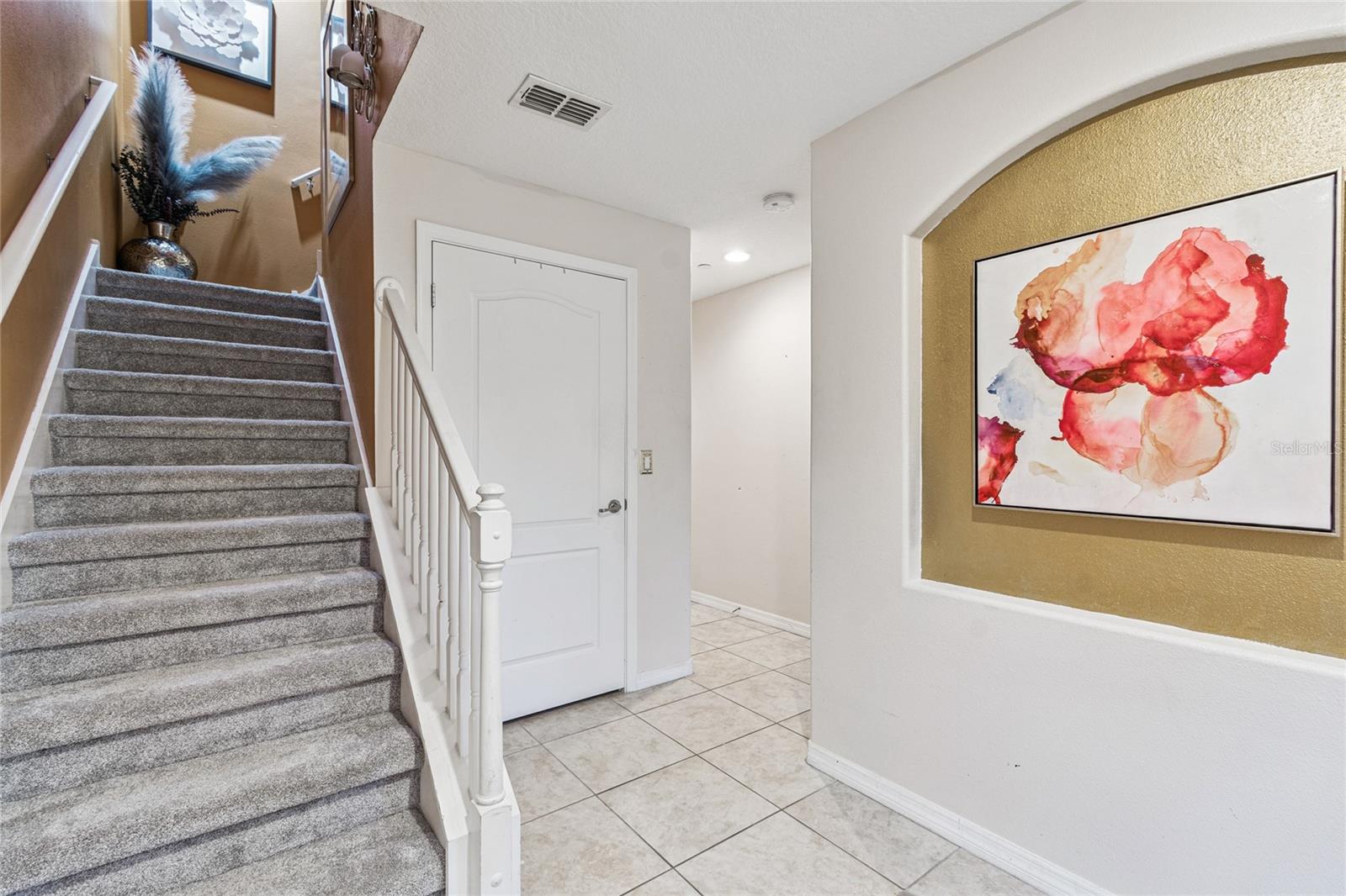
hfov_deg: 100.4
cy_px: 448
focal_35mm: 15
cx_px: 673
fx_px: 561
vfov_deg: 77.3
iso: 100
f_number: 7.1
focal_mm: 10
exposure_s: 2.5
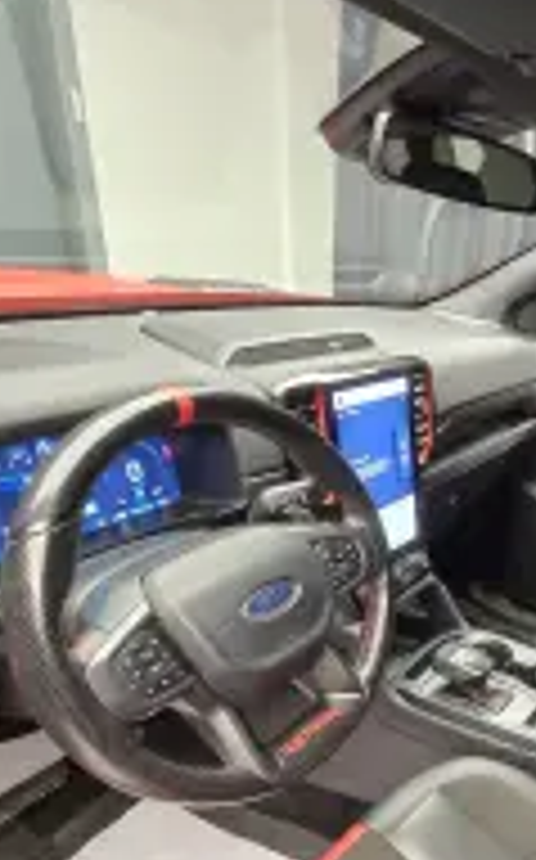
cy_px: 576
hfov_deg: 38.8
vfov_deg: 68.4
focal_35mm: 26
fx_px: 609
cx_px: 595
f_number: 2.2
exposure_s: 1/50
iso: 800
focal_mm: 2.2
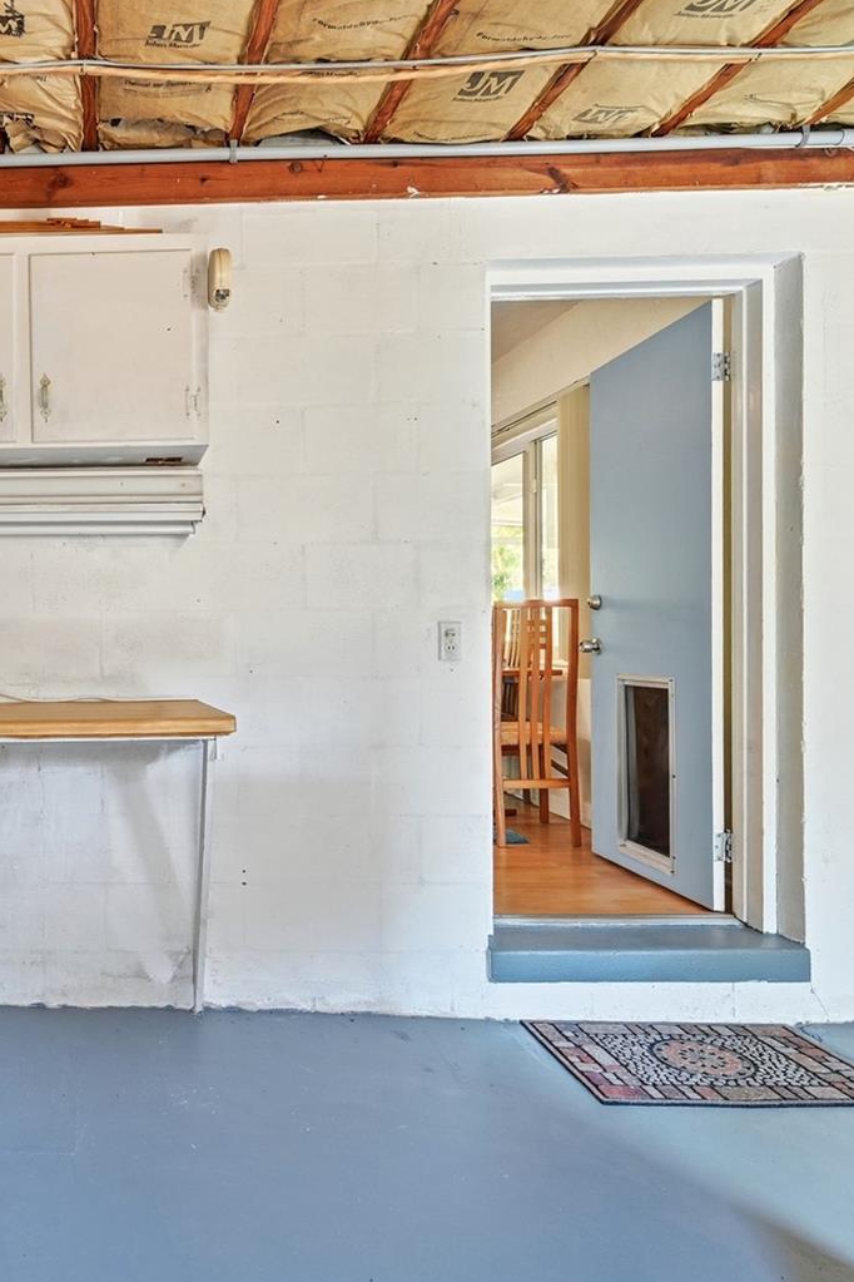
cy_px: 657
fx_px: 890
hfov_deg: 46.1
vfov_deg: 71.5
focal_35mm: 25
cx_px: 79
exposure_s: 1/100
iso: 250
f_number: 9
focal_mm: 16
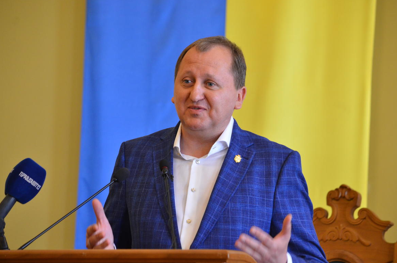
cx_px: 199
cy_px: 131
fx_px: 2047
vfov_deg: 7.4
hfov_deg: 11.1
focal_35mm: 186
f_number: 5.6
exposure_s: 1/60
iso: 1250
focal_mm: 120
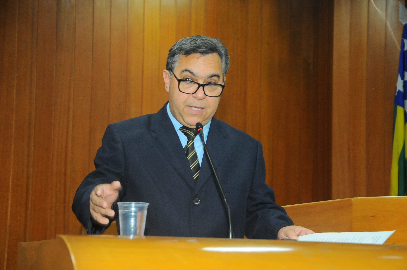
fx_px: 881
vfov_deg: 17.4
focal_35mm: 78
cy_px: 135
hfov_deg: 26.0
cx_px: 204
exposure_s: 1/60
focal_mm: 52
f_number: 5
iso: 1250
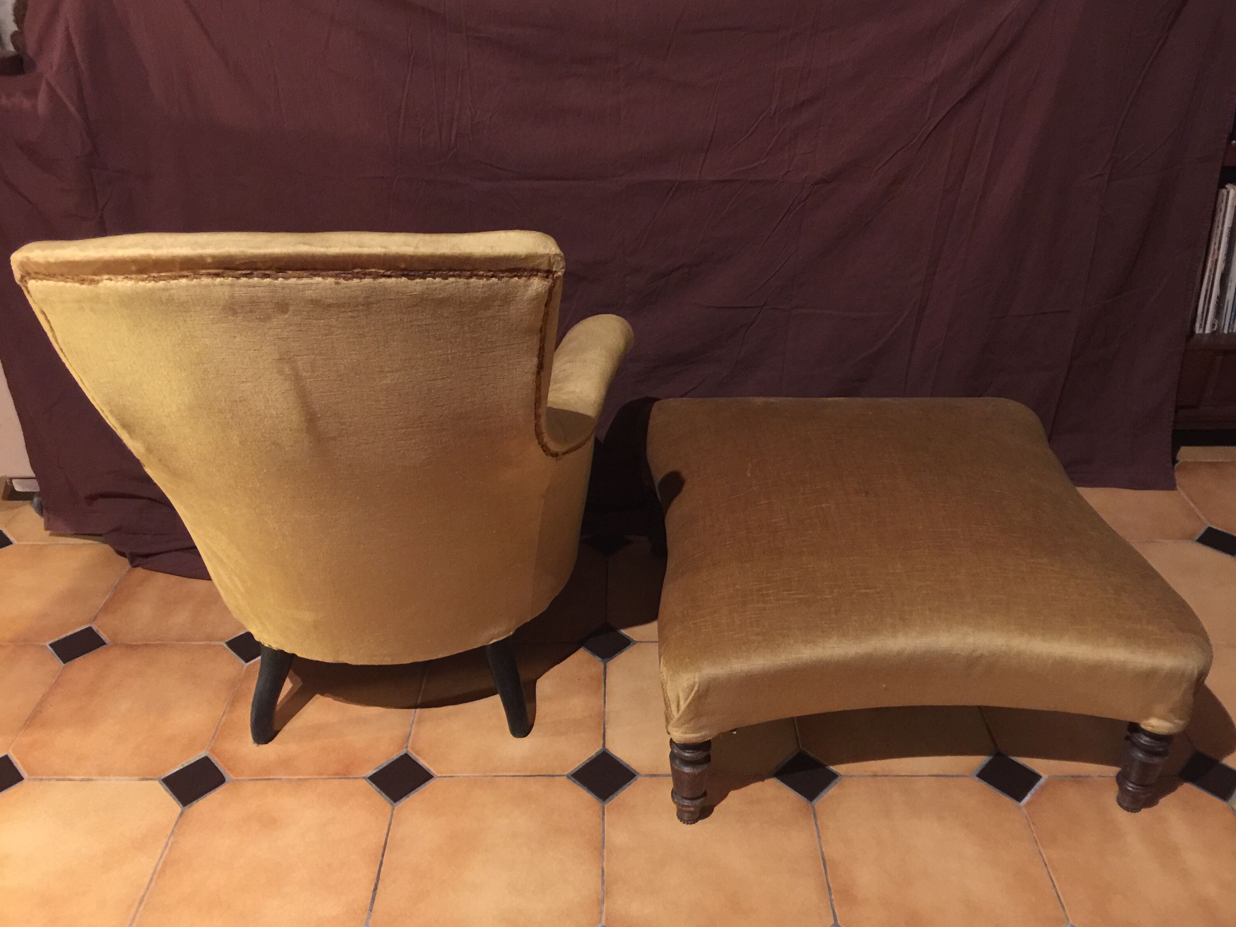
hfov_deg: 60.0
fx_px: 1071
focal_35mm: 30
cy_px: 449
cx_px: 632
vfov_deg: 46.8
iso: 125
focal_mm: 4.15
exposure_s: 1/4
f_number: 2.2
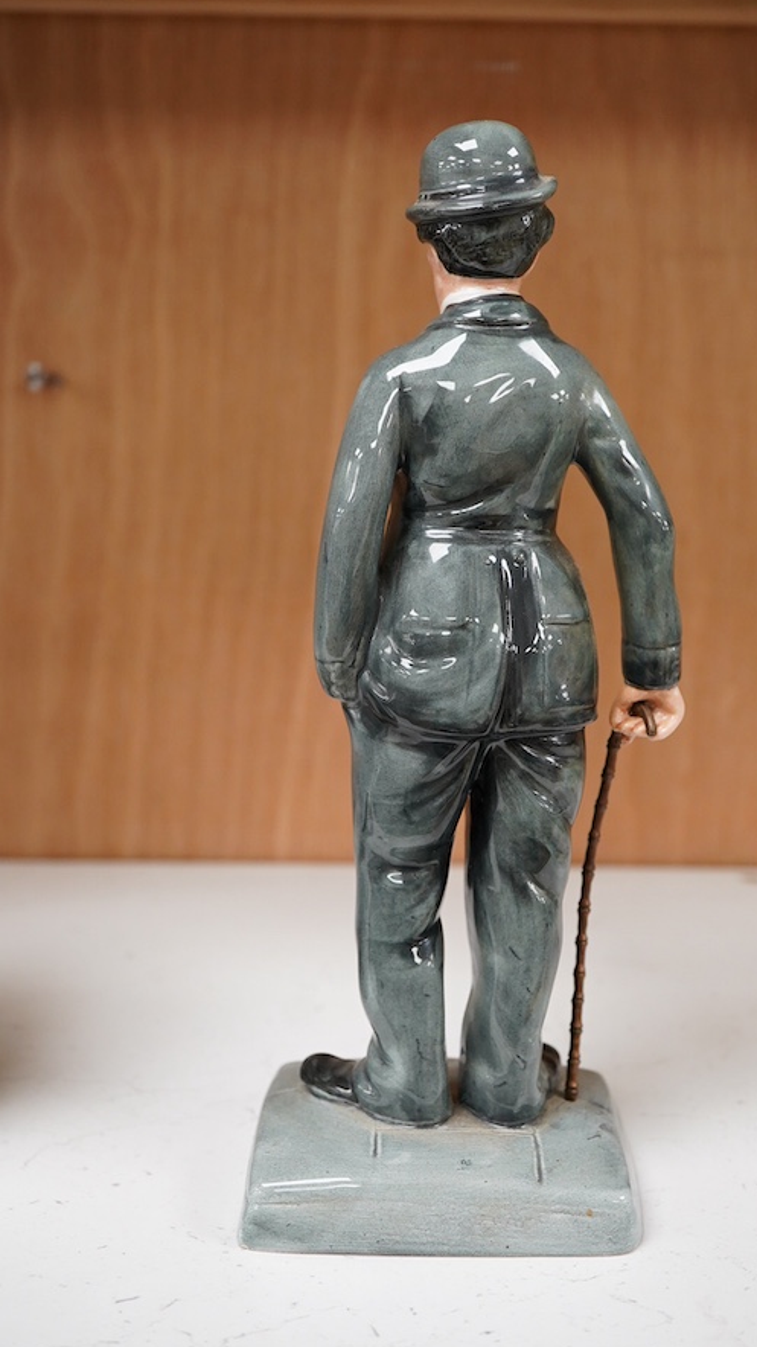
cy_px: 675
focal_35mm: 48
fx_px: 1714
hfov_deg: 24.9
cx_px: 445
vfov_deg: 42.9
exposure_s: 1/125
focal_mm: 30
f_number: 7.1
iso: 1250
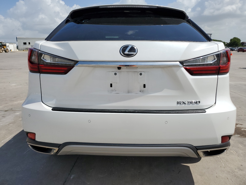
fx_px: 185
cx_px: 123
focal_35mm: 26
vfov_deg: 53.1
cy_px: 92
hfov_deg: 67.3
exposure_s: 1/10000
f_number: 1.5
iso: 50
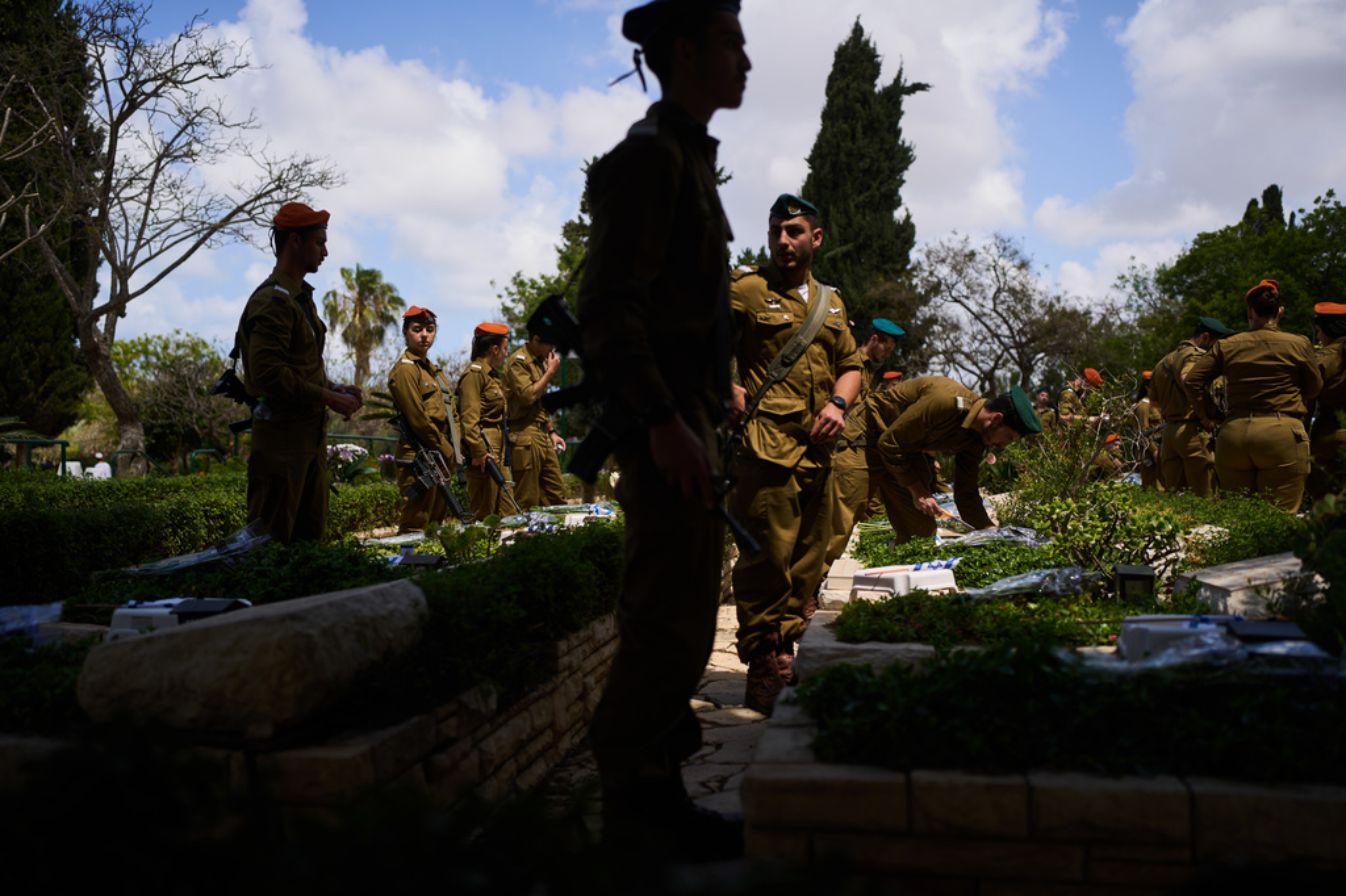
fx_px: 1308
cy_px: 448
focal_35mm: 35
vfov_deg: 37.8
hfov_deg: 54.4
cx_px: 673
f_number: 2
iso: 50
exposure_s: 1/2000
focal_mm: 35
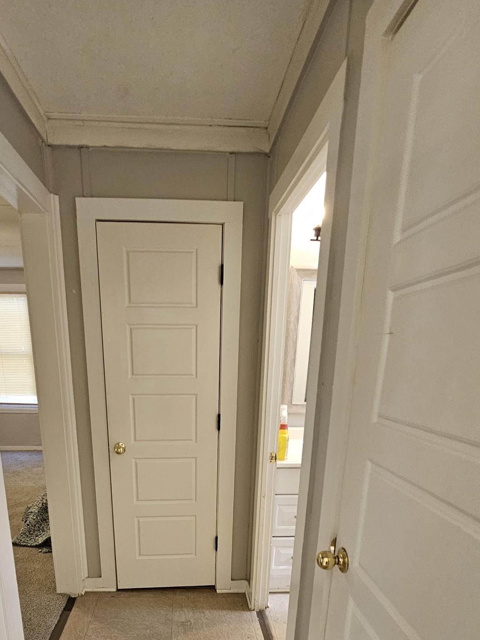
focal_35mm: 20
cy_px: 468
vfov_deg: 76.7
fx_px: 370
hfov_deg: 65.4
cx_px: 196
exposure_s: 1/60
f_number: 2.2
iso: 200
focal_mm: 2.2
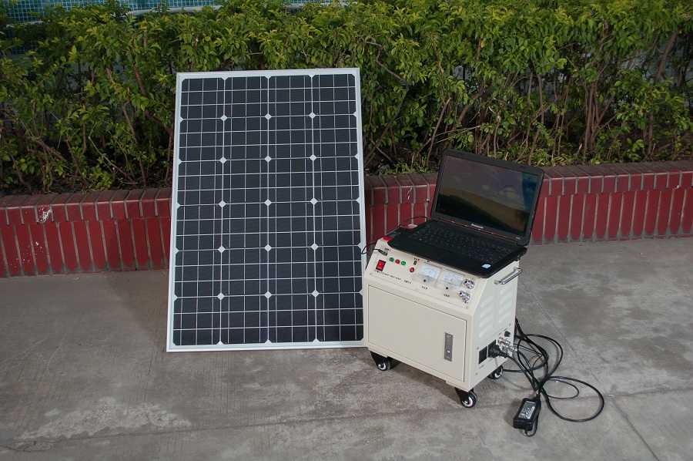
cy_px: 230
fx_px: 750
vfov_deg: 34.1
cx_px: 346
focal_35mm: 39
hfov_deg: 49.6
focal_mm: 26
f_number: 5.6
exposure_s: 1/125
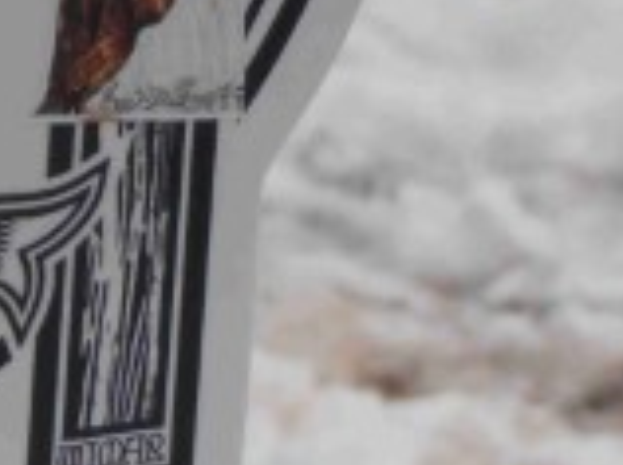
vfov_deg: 2.6
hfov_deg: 3.5
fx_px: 10045
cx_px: -532
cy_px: -229
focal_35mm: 559
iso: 80
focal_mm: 24.39
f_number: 5.8
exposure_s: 1/320
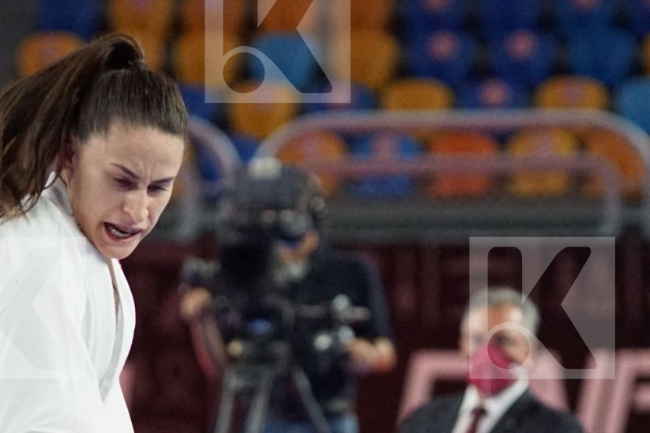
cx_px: 278
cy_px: 308
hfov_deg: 5.3
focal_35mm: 389
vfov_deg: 3.5
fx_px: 7022
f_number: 2.8
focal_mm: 120
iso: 3200
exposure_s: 1/1600
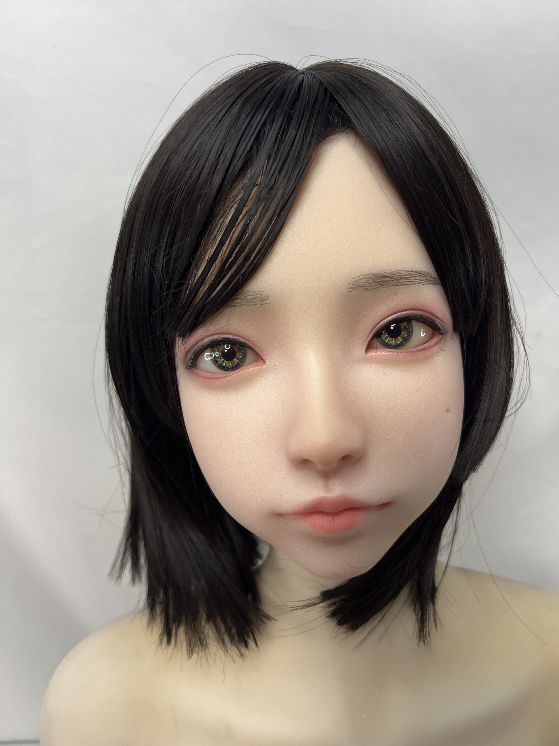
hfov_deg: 53.1
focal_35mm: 26
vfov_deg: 67.3
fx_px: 560
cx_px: 280
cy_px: 373
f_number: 1.5
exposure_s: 1/120
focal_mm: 5.7
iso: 125
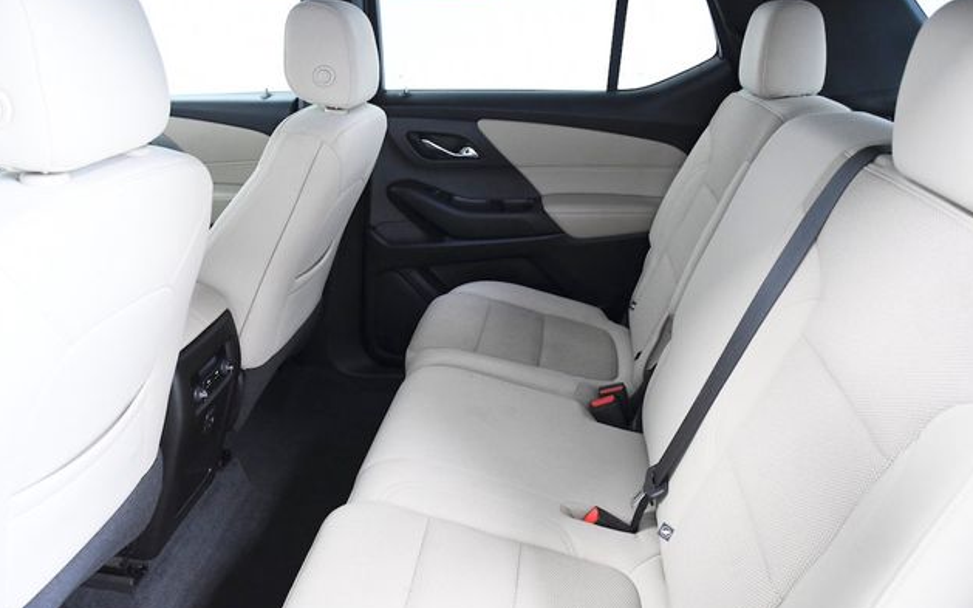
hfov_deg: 66.5
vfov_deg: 44.5
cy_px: 292
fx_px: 742
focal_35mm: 28
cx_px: 486
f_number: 4.5
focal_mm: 18
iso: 2500
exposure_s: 1/80
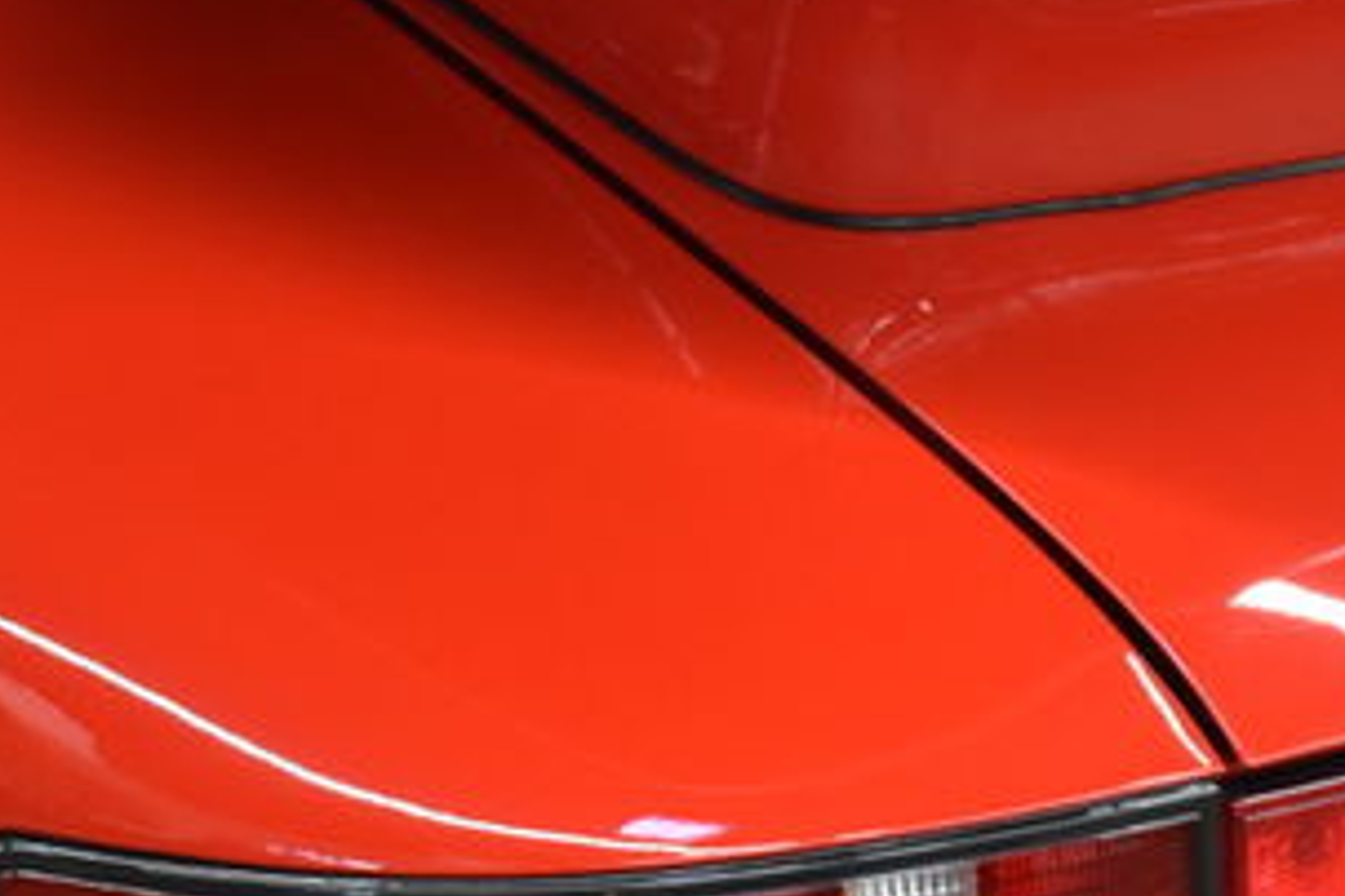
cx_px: 1332
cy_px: 701
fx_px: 4359
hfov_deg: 17.2
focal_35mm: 117
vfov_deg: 11.7
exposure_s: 1/40
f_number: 3.8
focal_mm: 23
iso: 640
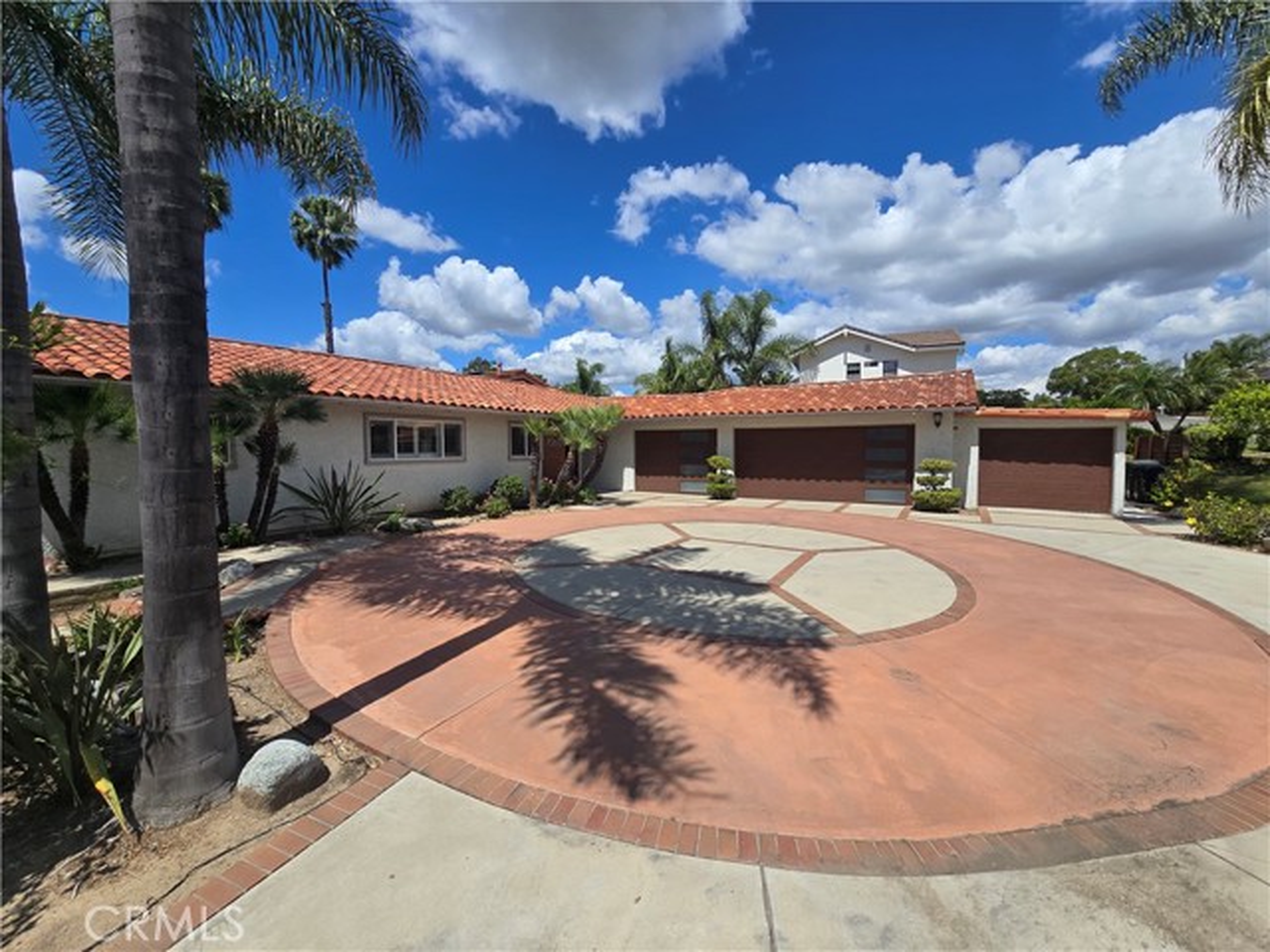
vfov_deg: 89.9
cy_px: 476
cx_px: 635
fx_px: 477
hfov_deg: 106.2
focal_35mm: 13
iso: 50
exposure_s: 1/3637
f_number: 2.2
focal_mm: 2.2
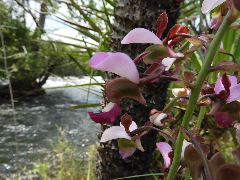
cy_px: 90
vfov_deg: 56.8
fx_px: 166
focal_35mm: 24
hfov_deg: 71.6
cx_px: 120
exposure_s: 1/500
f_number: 3.3
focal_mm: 4.3
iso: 100
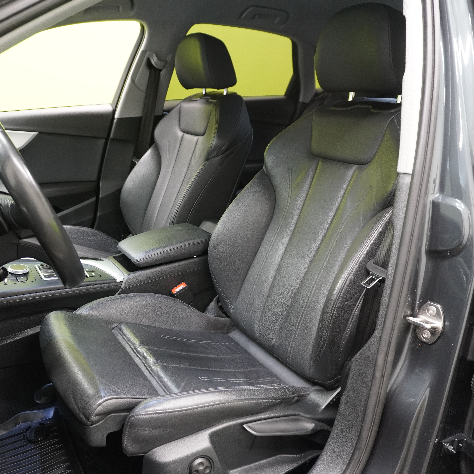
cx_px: 188
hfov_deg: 52.1
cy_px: 238
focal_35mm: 31
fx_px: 480
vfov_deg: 52.5
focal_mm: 16
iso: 1600
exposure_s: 1/30
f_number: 3.5
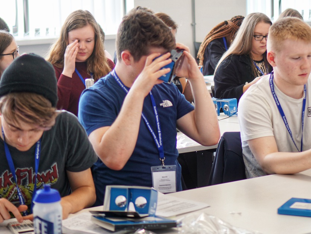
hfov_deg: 21.6
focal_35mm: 91
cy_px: 66
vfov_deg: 16.2
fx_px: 816
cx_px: 168
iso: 100
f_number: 1.8
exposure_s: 1/125
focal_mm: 35
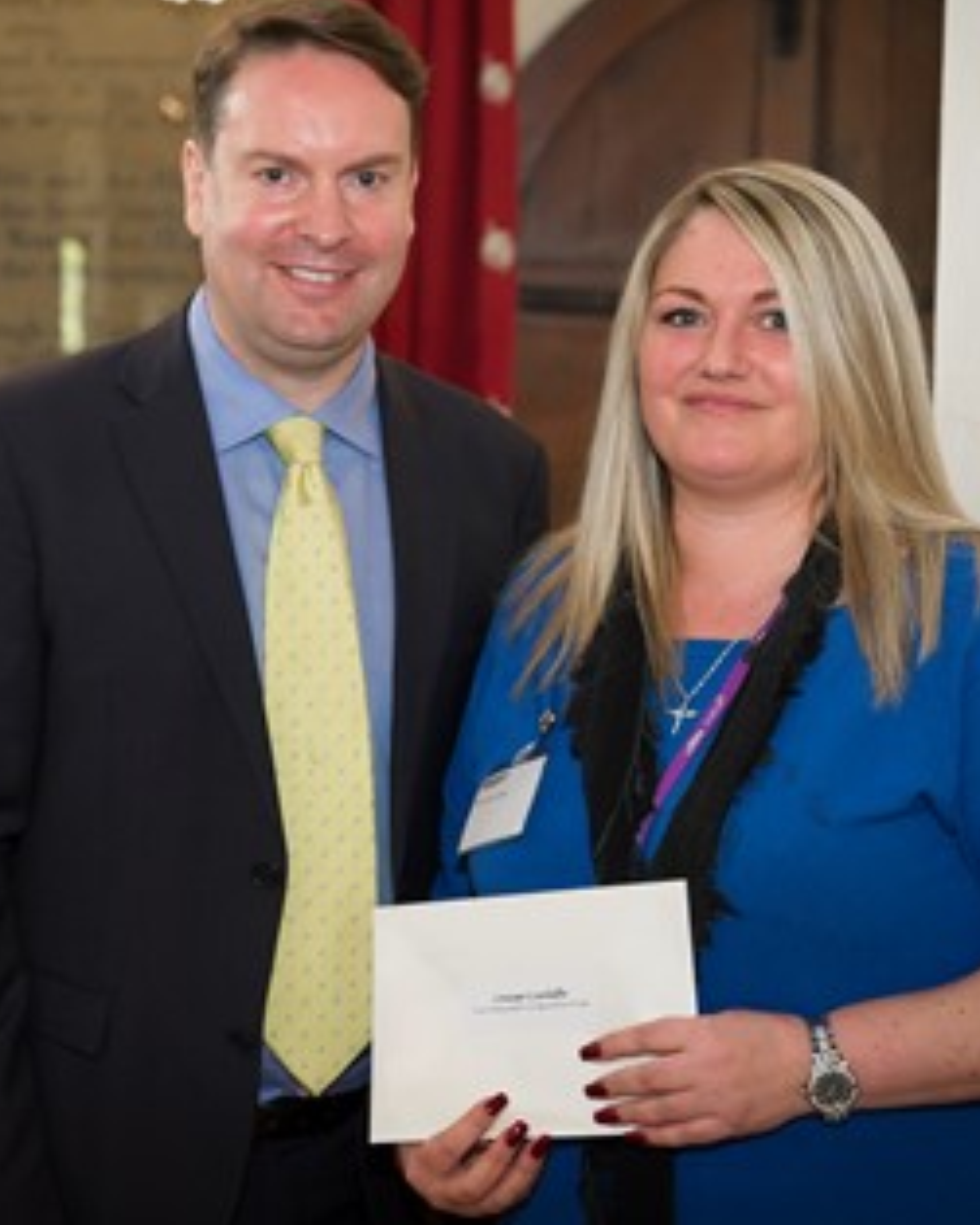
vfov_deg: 22.7
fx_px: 3047
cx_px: 244
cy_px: 562
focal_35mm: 84
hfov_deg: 18.2
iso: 4000
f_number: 4
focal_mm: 52
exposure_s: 1/125
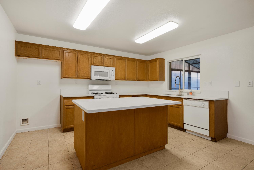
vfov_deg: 67.4
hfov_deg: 90.0
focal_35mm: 18
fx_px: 127
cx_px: 127
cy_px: 85
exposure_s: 1/3
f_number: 7.1
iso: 500
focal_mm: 18
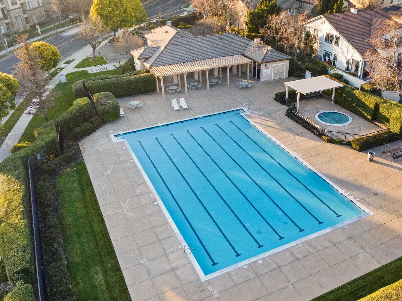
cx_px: 238
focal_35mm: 32
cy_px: 172
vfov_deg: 44.0
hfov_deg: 56.5
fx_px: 371
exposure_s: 1/2
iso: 400
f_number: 8
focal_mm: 12.29
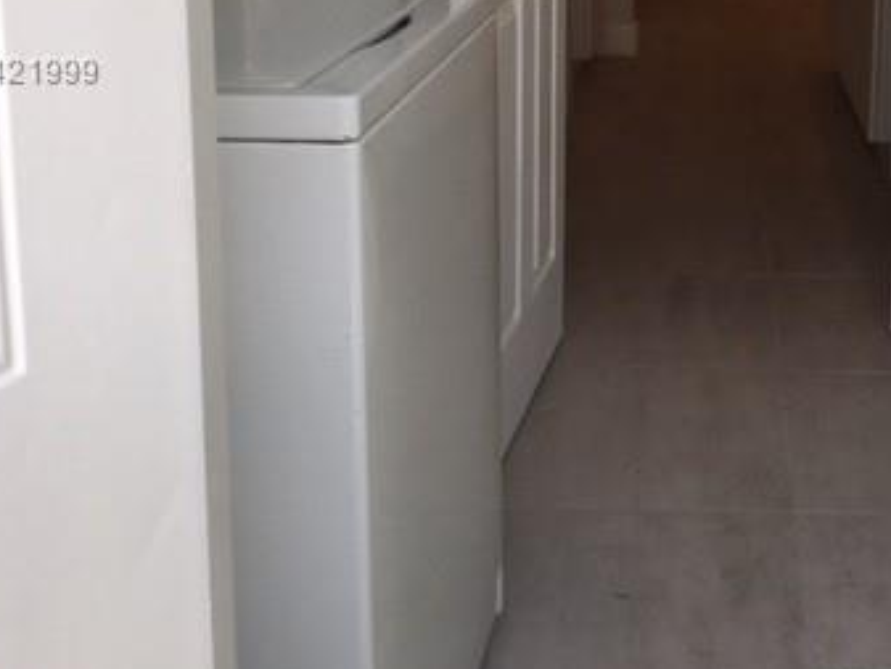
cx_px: 767
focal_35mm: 55
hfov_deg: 33.4
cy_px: 71
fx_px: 1416
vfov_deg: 25.8
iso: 32
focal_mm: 4.15
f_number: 2.2
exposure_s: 1/120
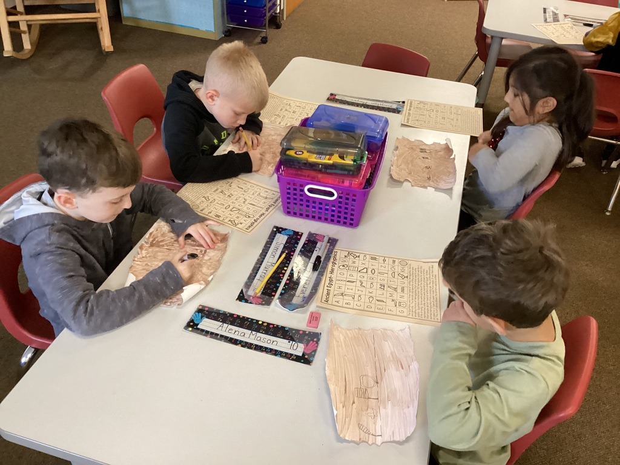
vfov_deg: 45.4
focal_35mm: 31
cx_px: 310
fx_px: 555
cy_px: 232
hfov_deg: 58.4
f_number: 2.4
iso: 400
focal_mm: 3.3
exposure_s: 1/40
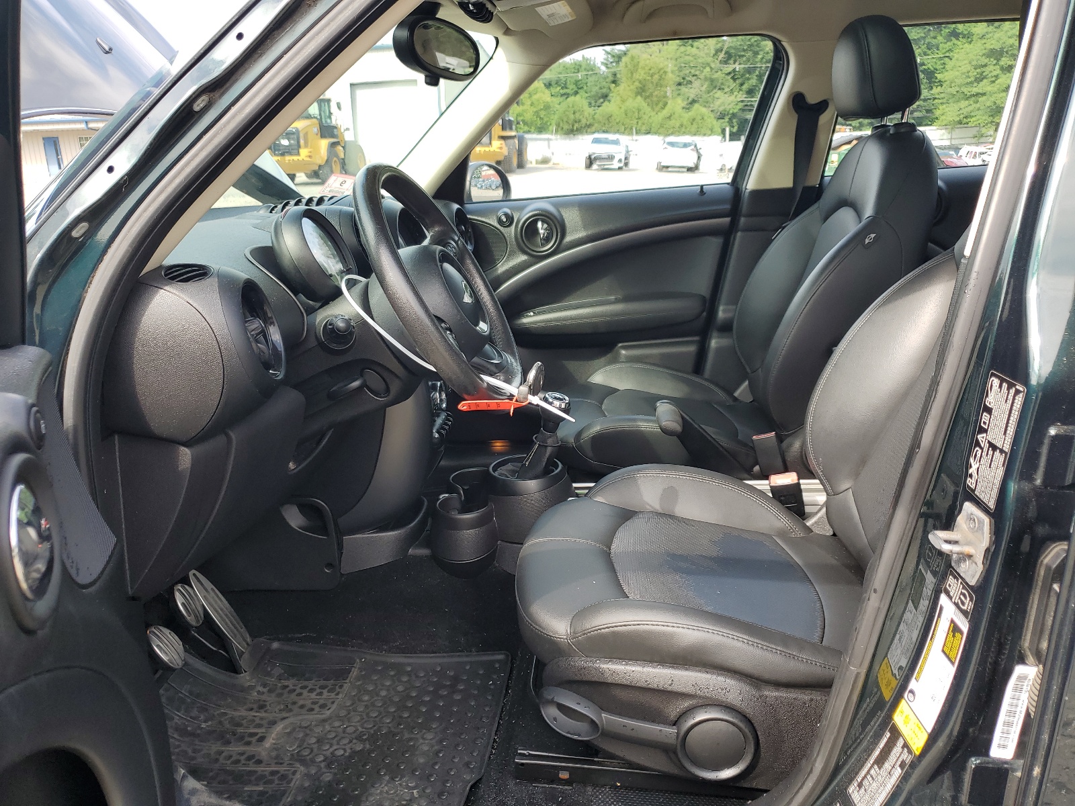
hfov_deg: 67.3
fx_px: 807
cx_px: 538
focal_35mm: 26
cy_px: 403
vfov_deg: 53.1
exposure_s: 1/357
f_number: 1.5
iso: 50
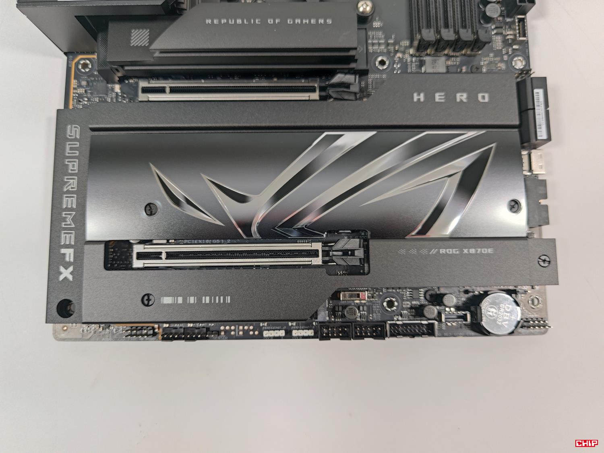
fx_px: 419
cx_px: 302
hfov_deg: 71.6
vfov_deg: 56.8
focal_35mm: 24
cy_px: 226
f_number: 1.85
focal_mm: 6.78
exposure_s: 1/33
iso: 277
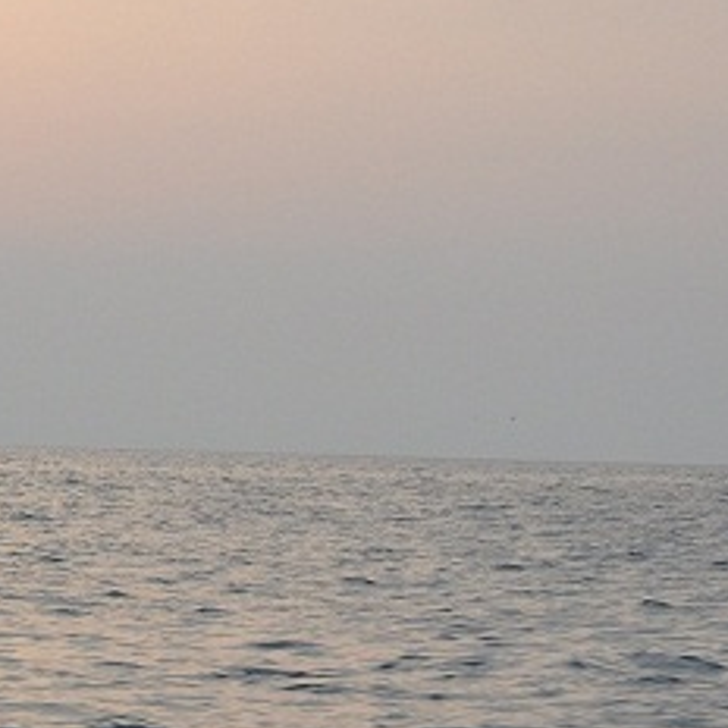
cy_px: 486
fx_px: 4307
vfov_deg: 9.7
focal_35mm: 181
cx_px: -427
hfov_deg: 9.4
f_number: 7.1
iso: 400
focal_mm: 32
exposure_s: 1/200
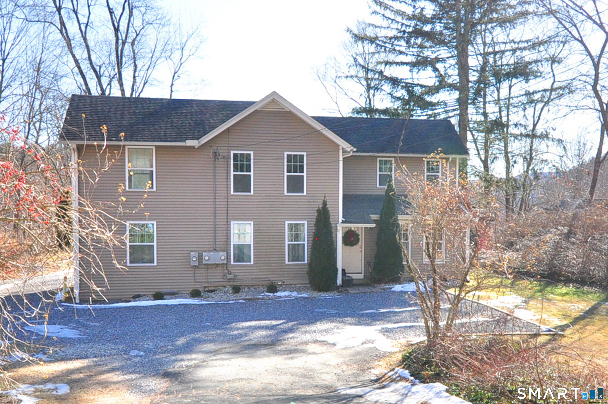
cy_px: 202
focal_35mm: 22
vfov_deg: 56.0
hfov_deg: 77.4
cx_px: 304
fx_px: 380
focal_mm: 15
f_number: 8
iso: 400
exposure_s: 1/250
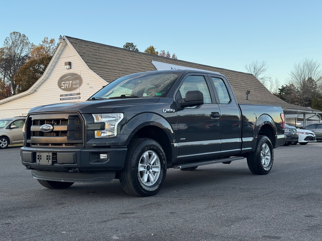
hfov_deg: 39.7
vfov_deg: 30.3
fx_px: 446
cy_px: 120
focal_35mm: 48
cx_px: 161
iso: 64
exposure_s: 1/549
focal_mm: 6.76
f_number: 1.78
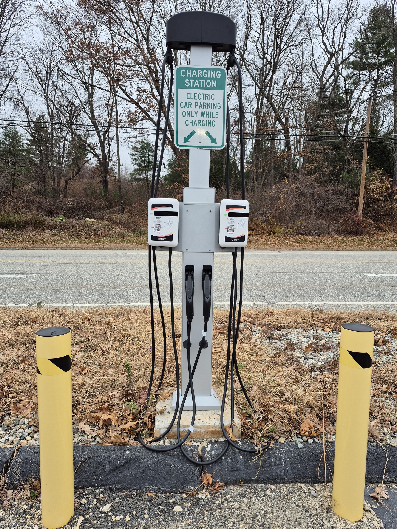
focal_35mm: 23
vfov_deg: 73.9
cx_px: 198
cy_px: 264
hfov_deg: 58.9
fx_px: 352
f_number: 1.8
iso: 25
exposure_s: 1/180
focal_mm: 5.4
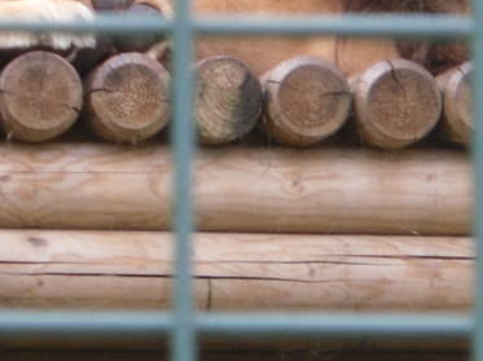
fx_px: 8322
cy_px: -106
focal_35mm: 597
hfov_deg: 3.3
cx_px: 228
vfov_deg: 2.5
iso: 80
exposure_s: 1/90
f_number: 5.2
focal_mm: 24.89
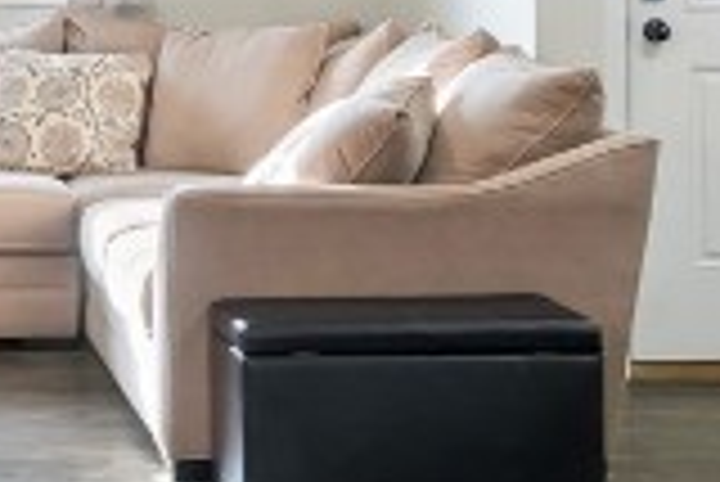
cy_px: -68
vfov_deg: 11.7
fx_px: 2302
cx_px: -184
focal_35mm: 115
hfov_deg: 16.9
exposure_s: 1/5
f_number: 8
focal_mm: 16
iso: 640
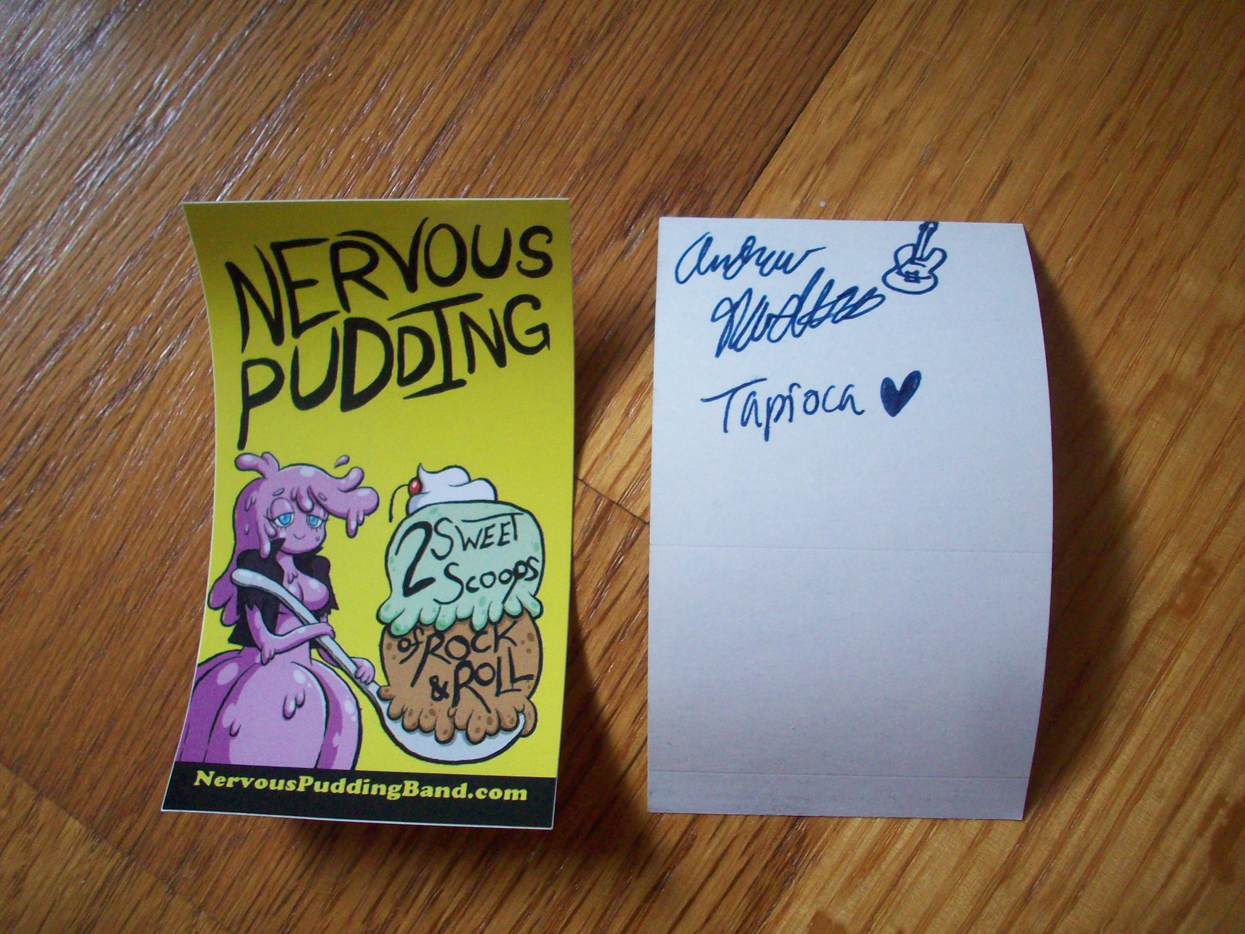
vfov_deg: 38.7
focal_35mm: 37
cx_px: 622
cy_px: 467
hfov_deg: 50.1
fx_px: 1331
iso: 160
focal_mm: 6.2
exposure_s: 1/22.3
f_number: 2.8
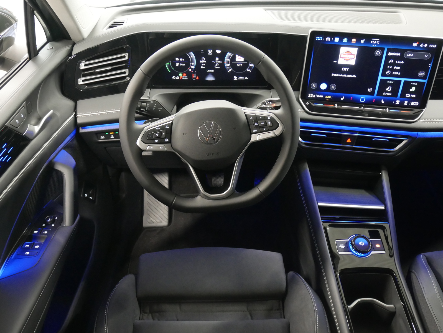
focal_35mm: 32
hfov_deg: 56.8
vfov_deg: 44.2
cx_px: 222
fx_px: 410
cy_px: 166
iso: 3200
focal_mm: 16
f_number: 3.9
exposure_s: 1/13
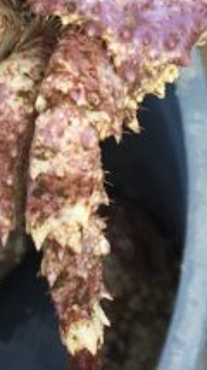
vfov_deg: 16.9
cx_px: 0
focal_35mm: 118
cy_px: -137
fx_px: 1154
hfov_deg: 10.2
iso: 25
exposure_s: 1/827
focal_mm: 4.15
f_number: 2.2
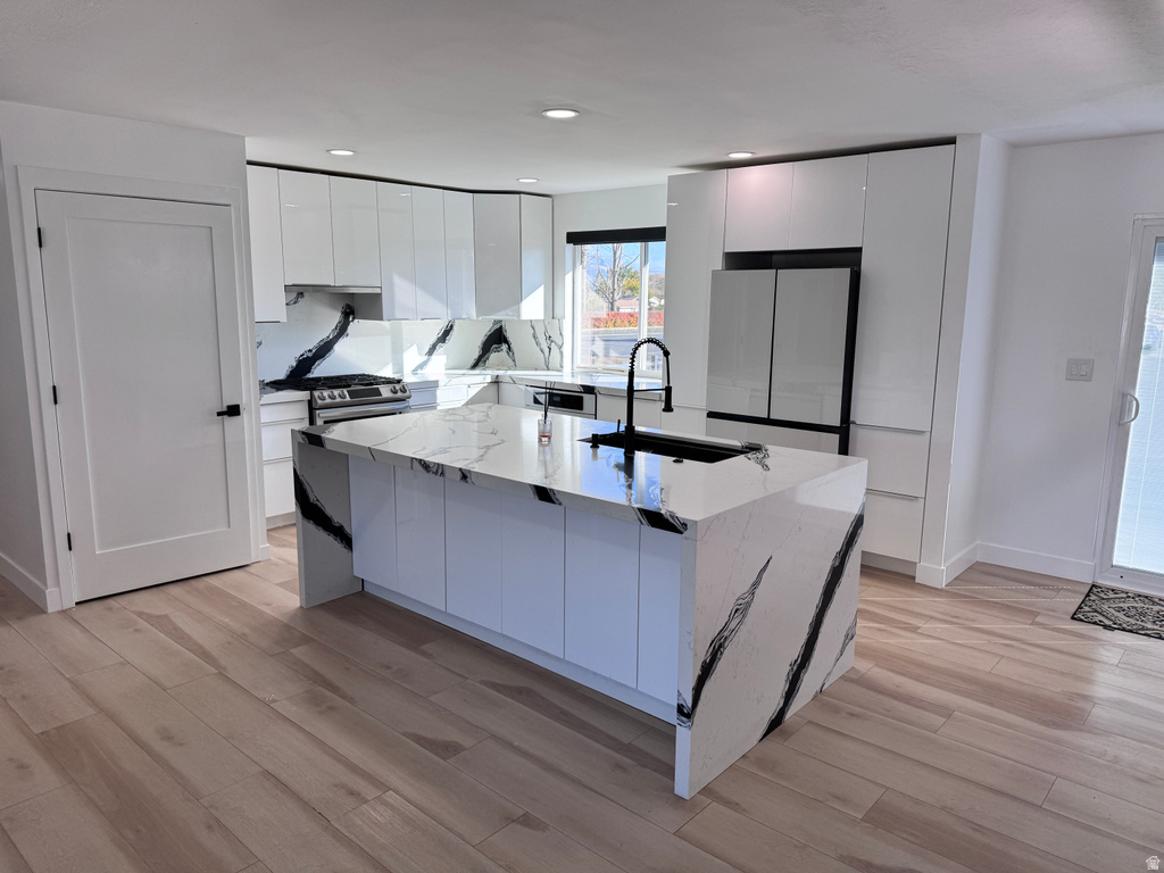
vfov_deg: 56.8
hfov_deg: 71.6
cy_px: 436
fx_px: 807
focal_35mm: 24
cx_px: 582
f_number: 1.78
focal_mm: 6.76
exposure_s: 1/354
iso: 80
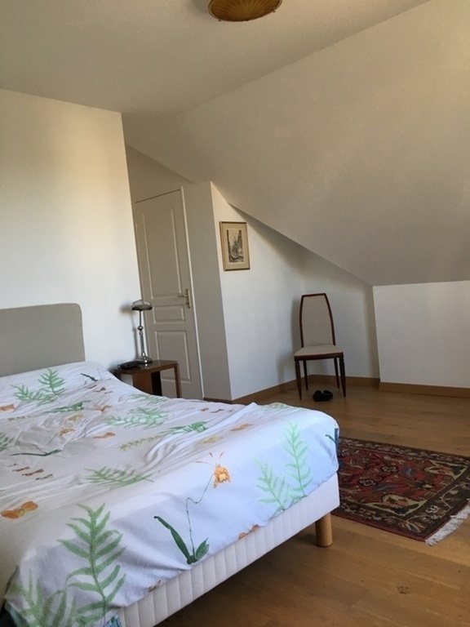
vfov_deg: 61.7
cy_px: 314
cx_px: 235
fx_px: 525
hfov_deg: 48.2
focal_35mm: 29
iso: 40
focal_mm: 4.15
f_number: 2.2
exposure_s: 1/33
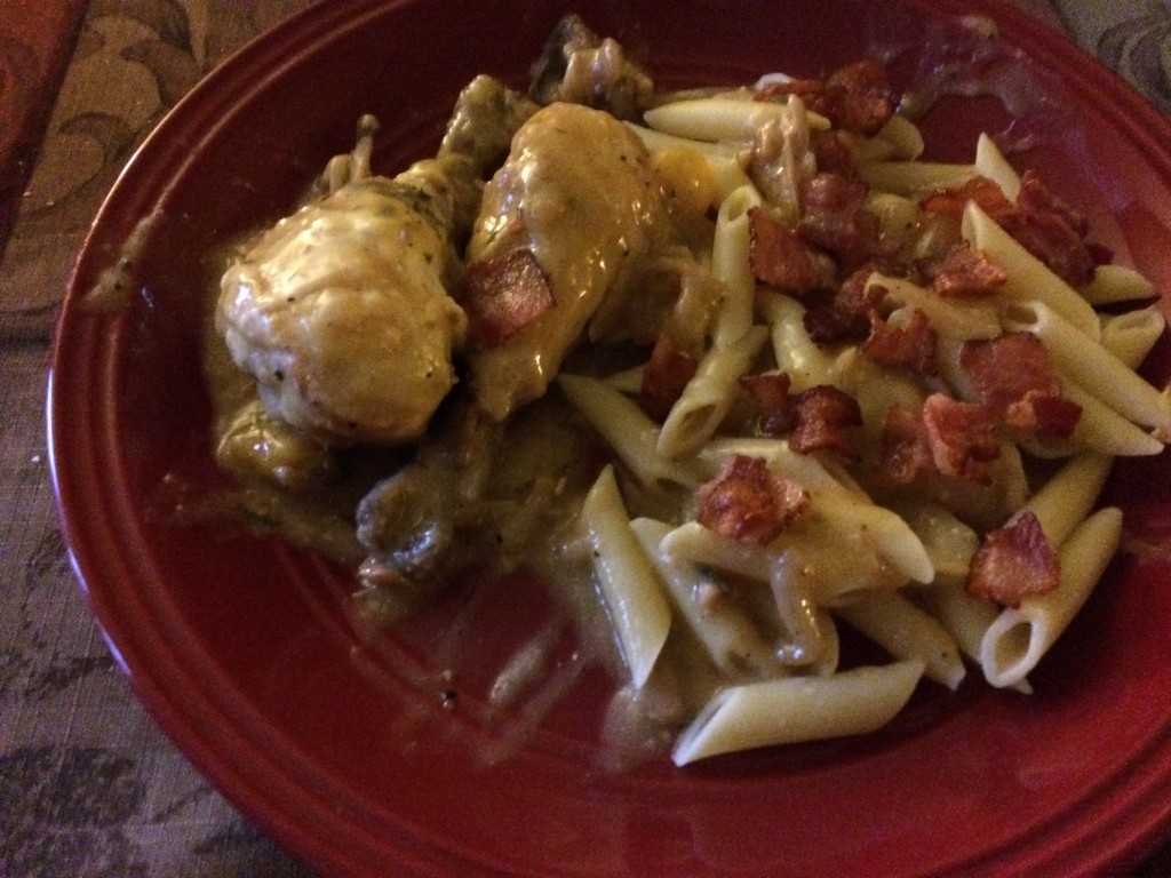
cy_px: 439
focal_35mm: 29
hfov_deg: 61.7
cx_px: 586
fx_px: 981
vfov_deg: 48.2
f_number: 2.2
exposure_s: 1/15
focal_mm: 4.15
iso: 1000
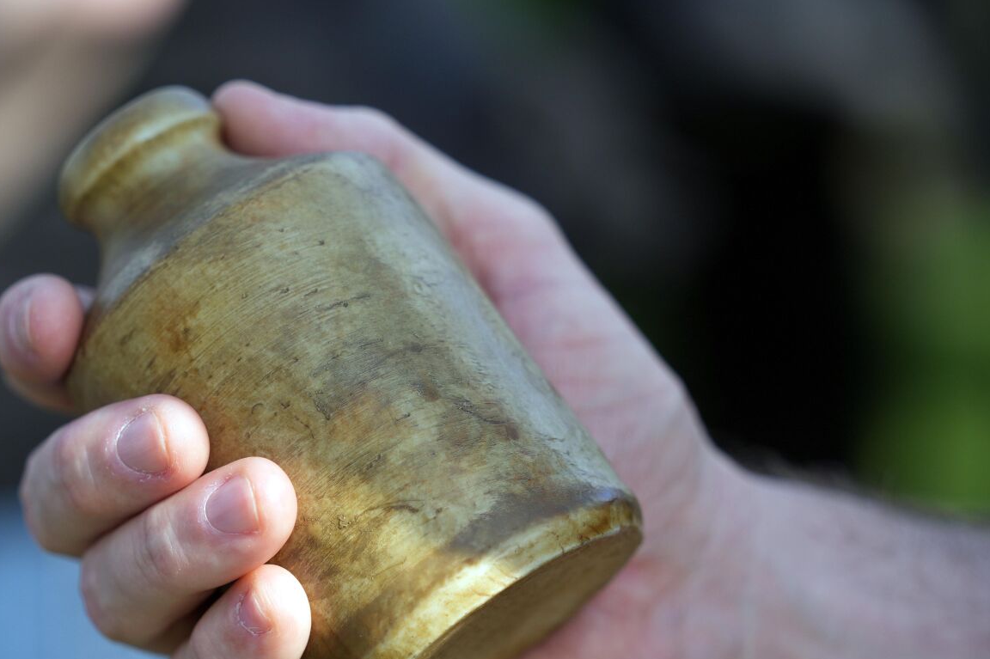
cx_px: 240
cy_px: 407
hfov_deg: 11.9
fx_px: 4755
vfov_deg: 7.9
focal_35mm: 173
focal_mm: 113
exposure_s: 1/640
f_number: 3.5
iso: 125
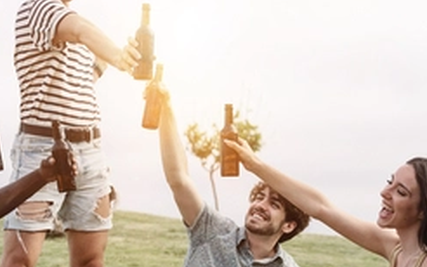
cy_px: 180
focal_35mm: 102
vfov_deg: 12.8
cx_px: 135
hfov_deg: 20.3
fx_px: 1188
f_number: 3.2
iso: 400
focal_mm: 41
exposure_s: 1/1250
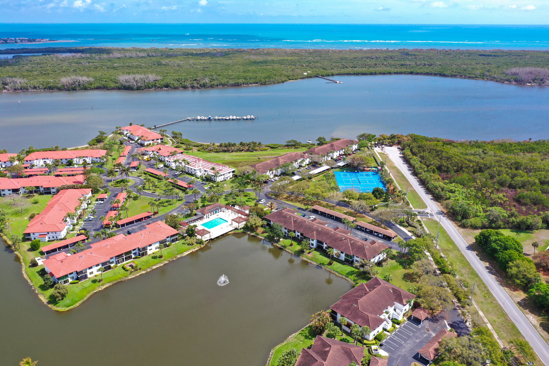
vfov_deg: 46.4
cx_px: 274
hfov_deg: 65.5
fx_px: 427
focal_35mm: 28
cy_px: 183
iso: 100
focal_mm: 10.26
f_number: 5
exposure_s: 1/320
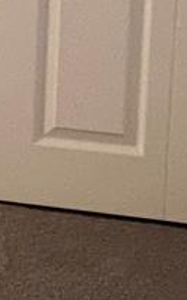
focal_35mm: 206
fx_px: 1681
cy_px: -69
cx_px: -462
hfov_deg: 5.7
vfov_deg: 10.0
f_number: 1.5
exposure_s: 1/12
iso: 640
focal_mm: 5.7
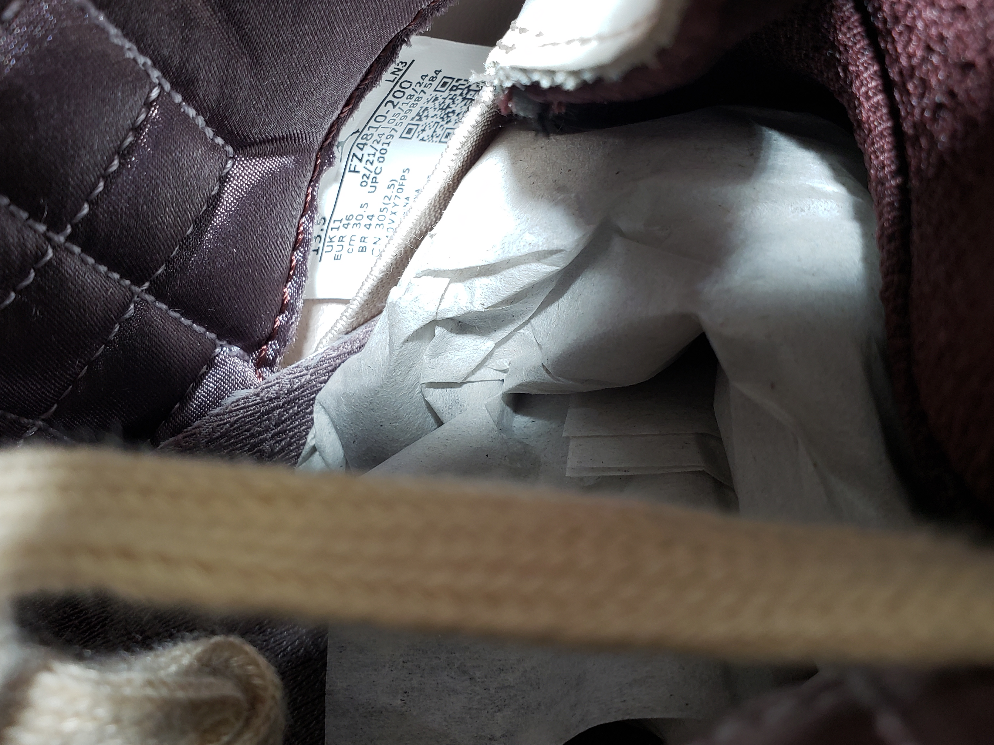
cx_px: 490
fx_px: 919
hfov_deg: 56.8
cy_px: 311
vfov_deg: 44.0
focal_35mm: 32
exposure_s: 1/50
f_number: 2.4
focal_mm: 4.3
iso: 125
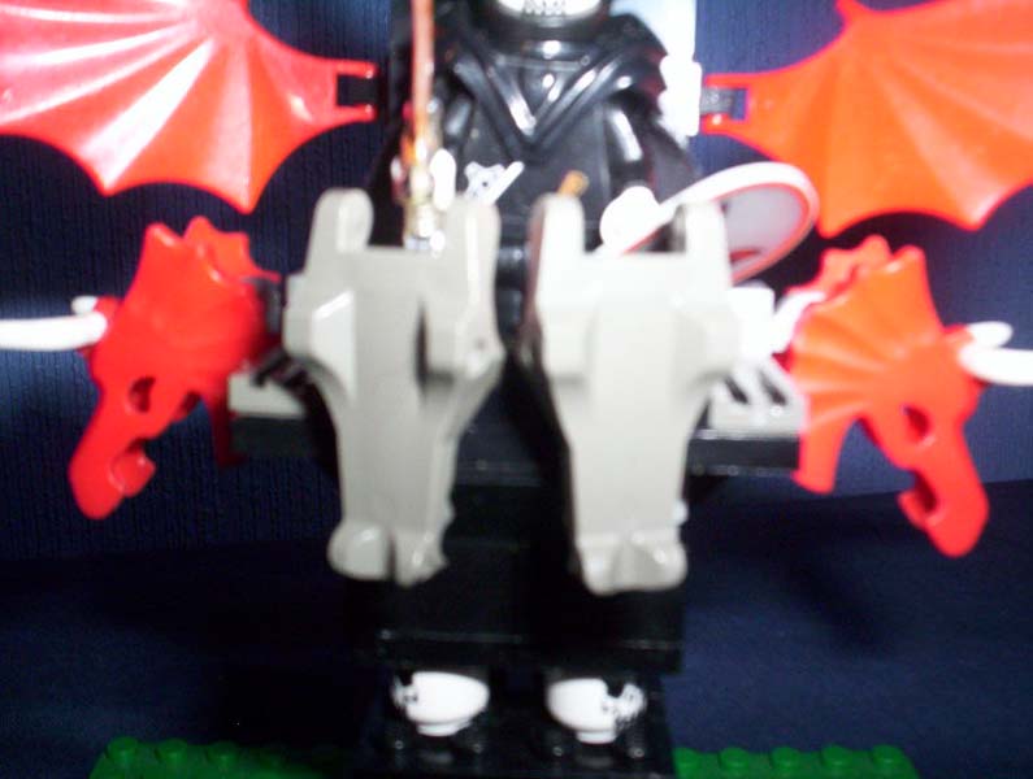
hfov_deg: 48.9
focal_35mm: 38
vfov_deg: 37.9
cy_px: 390
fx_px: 1137
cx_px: 516
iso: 140
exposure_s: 1/60
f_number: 4.5
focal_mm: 4.99
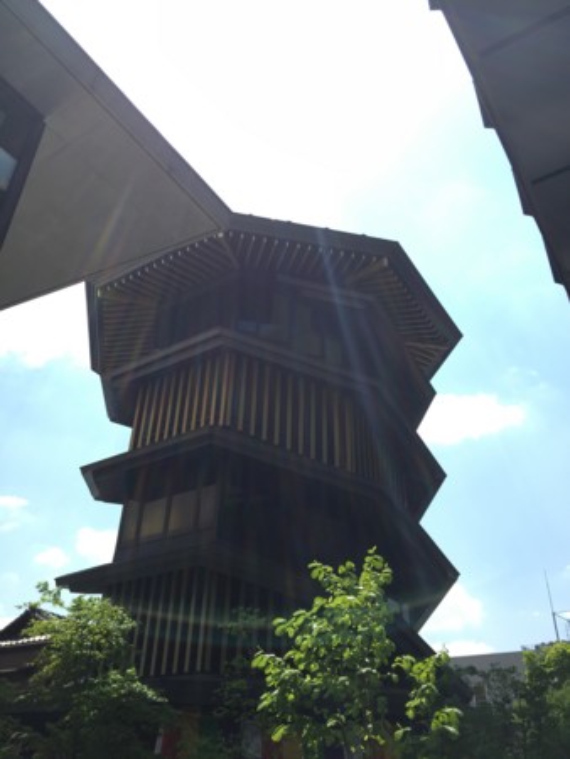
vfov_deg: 61.6
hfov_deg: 48.3
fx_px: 636
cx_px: 285
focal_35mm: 29
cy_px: 380
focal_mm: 4.15
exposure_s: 1/1276
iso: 32
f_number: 2.2
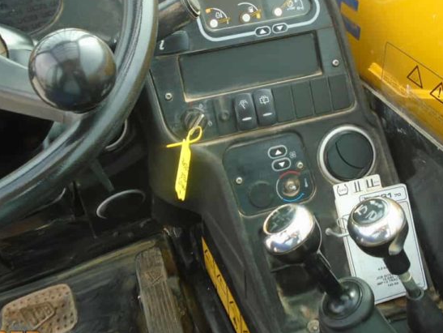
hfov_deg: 48.8
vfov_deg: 37.4
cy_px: 111
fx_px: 487
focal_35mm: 38
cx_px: 258
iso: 100
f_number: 3.2
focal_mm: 4.6
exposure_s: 1/100
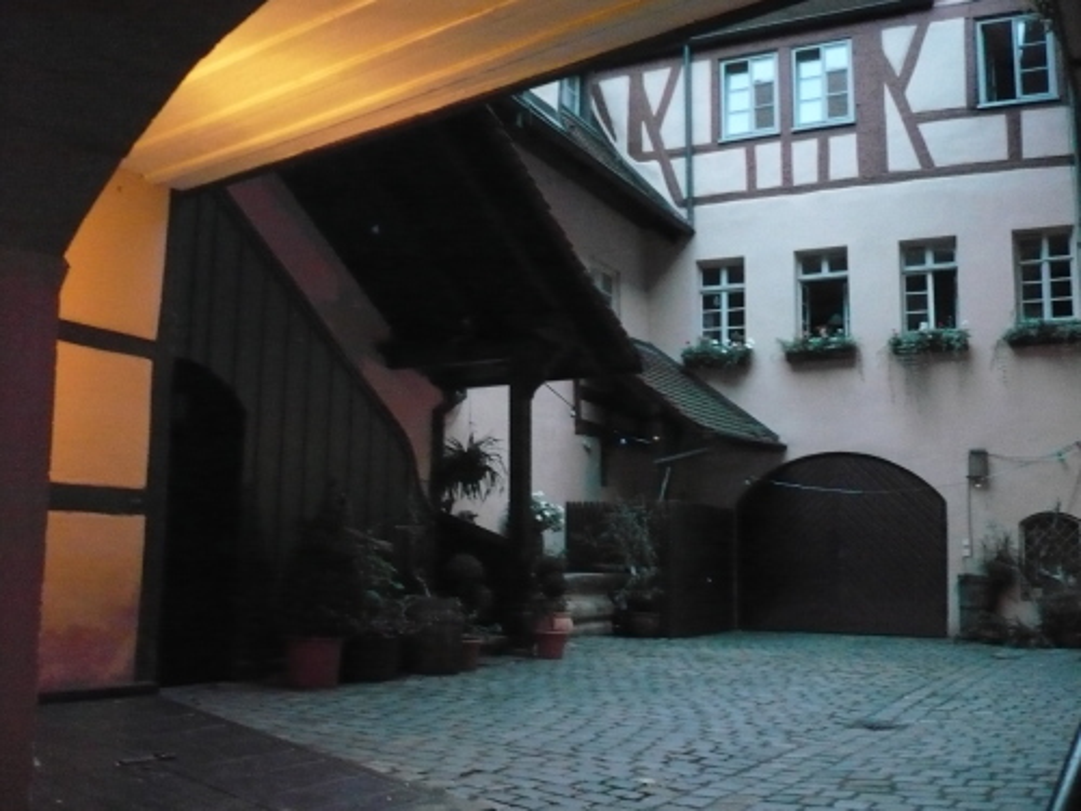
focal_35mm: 35
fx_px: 1093
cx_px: 540
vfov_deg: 40.7
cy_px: 406
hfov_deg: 52.6
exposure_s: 1/8
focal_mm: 5.8
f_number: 2.8
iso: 800
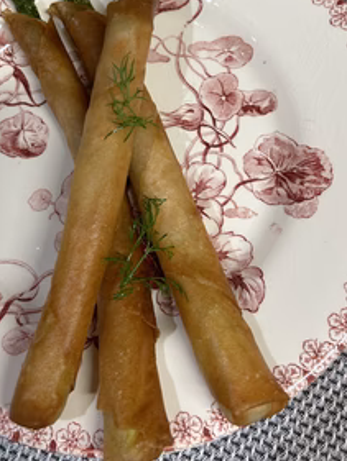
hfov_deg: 38.4
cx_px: 123
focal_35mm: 37
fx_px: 494
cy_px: 159
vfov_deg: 49.4
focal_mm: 5.7
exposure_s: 1/60
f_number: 1.5
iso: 100
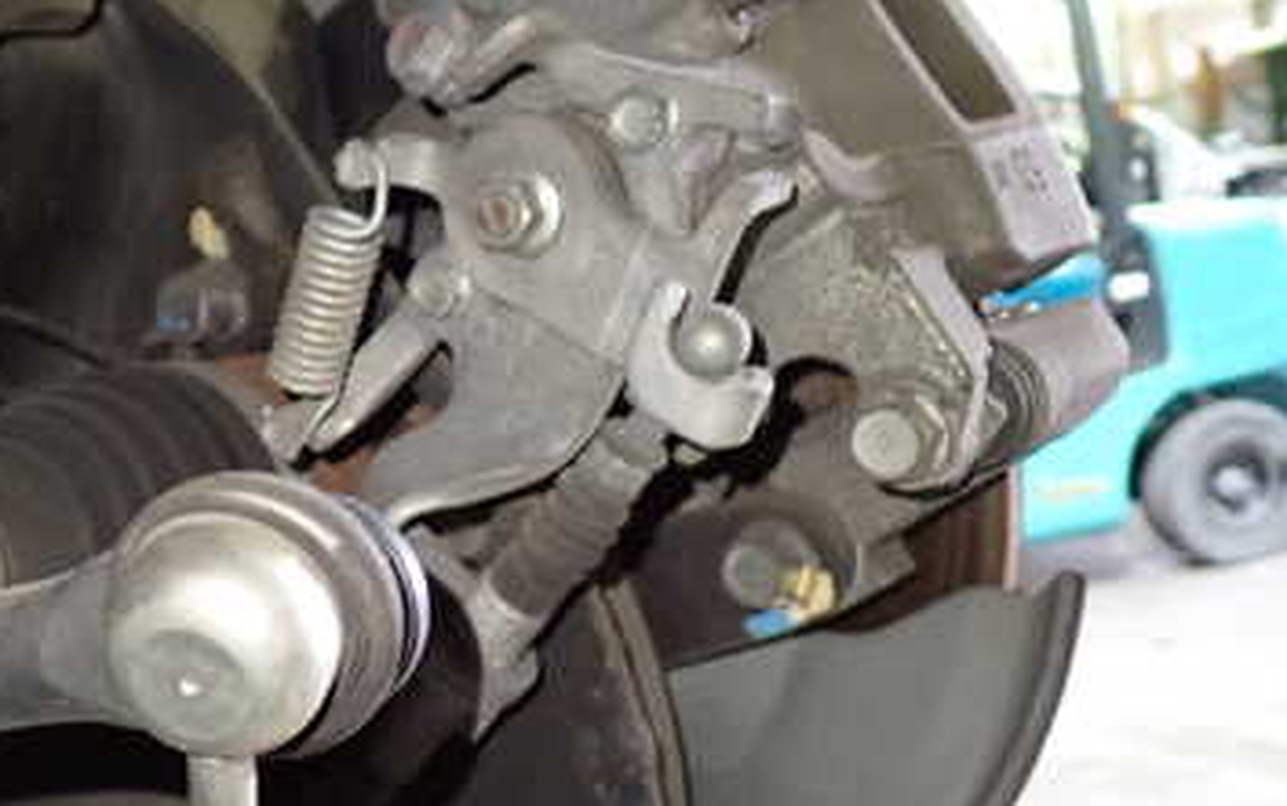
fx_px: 1895
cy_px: 438
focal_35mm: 54
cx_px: 201
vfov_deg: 24.0
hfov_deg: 35.9
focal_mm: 5.4
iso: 800
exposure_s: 1/20
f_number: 2.3
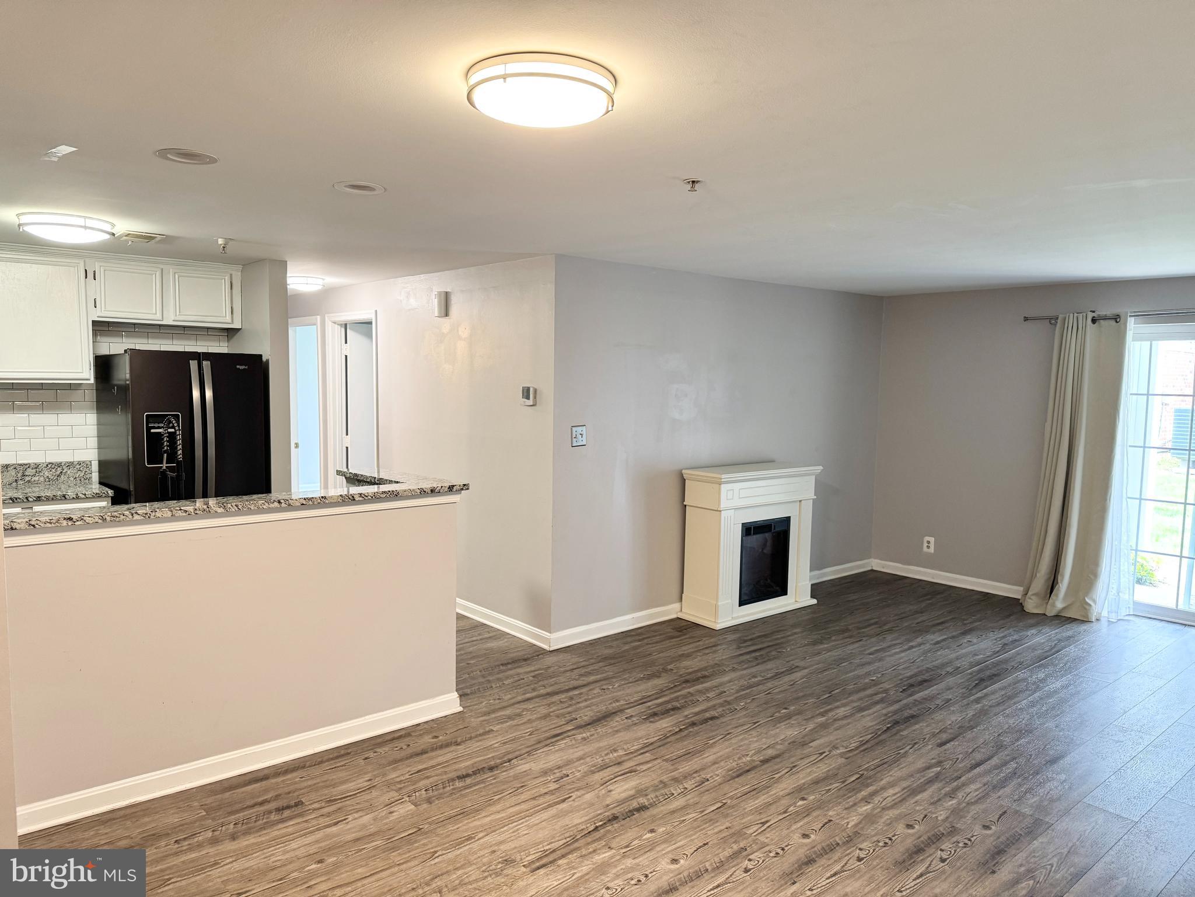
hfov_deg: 71.6
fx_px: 829
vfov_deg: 56.8
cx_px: 598
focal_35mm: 24
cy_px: 448
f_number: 1.78
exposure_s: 1/60
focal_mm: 6.76
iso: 250
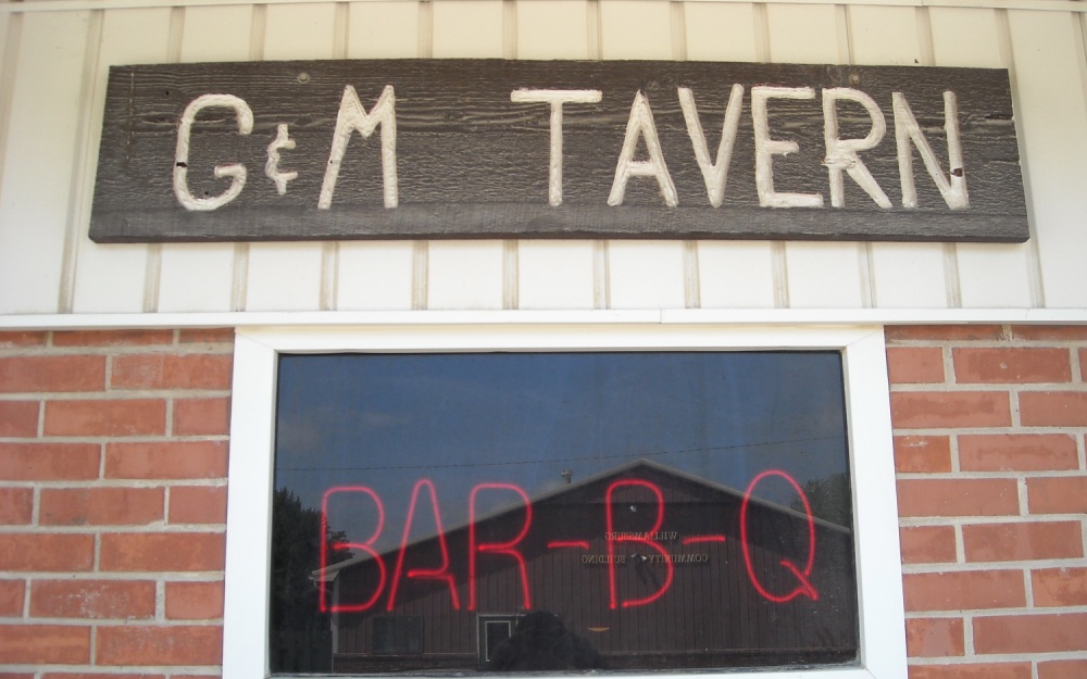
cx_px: 555
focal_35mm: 38
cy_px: 407
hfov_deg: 51.5
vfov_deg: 33.5
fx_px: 1126
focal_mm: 5.7
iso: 87
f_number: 2.8
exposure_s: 1/250
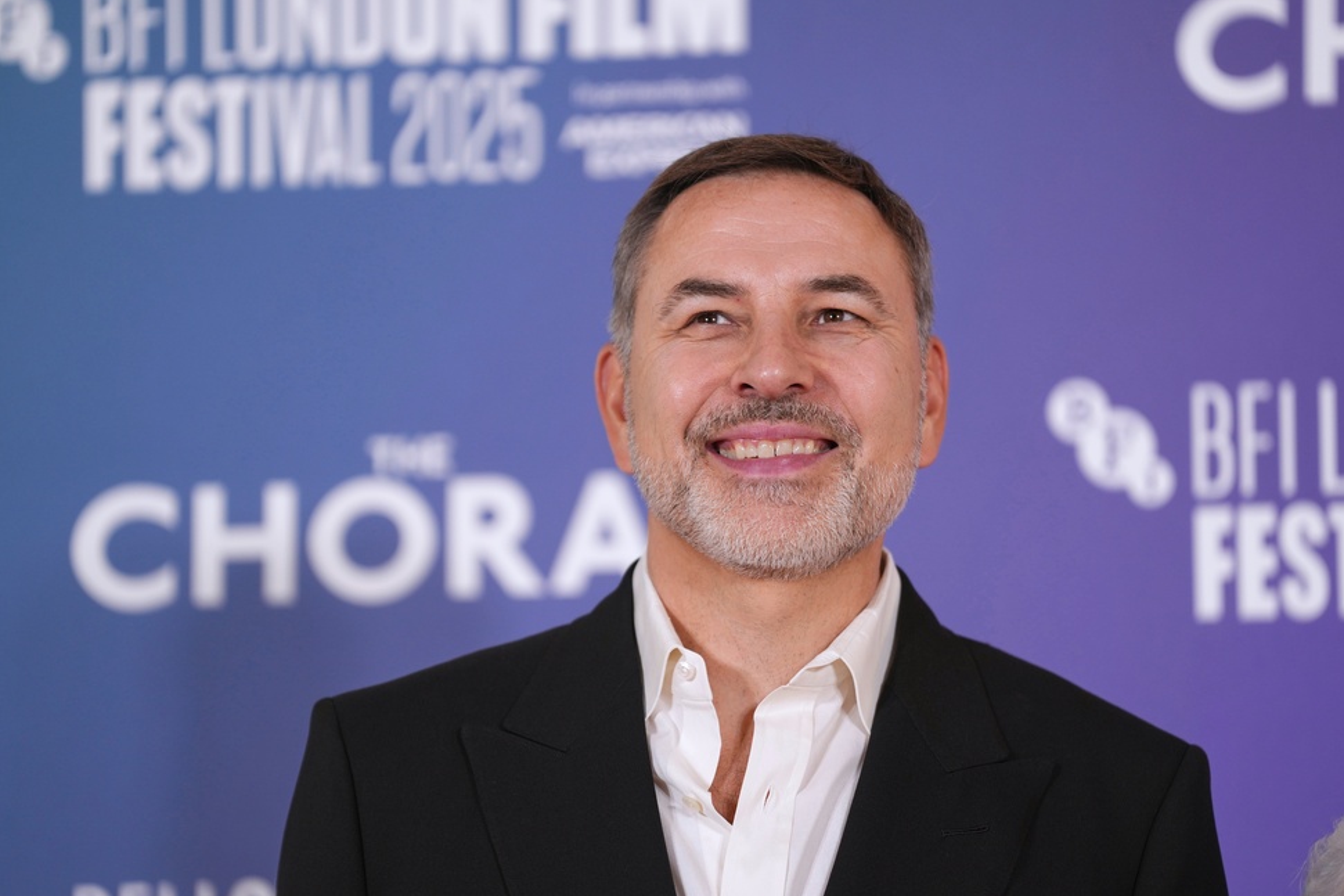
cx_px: 653
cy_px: 449
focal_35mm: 211
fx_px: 7875
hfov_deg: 9.8
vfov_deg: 6.5
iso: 400
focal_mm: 200
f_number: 2.8
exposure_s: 1/400
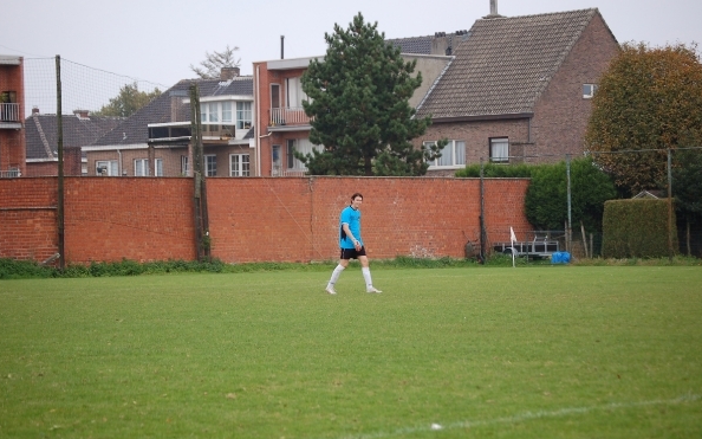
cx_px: 349
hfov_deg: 19.3
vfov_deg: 12.1
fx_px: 2066
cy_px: 224
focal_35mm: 108
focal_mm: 70
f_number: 4.5
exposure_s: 1/800
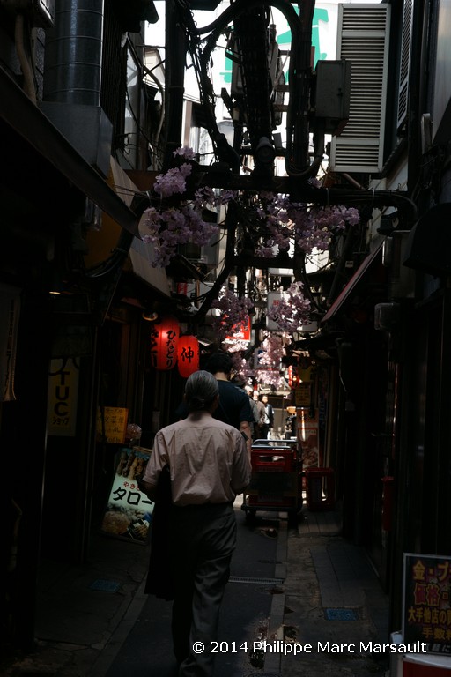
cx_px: 226
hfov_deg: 24.6
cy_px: 338
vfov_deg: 36.2
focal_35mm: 55
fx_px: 1033
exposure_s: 1/125
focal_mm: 55
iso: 400
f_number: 11
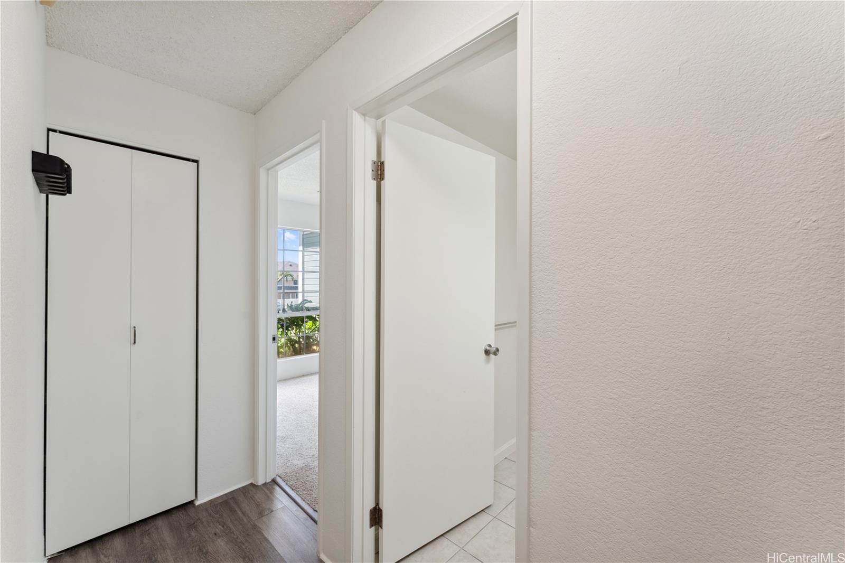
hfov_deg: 104.3
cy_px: 282
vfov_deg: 81.2
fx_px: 329
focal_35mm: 14
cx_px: 422
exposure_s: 1/20
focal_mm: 14
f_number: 9
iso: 200
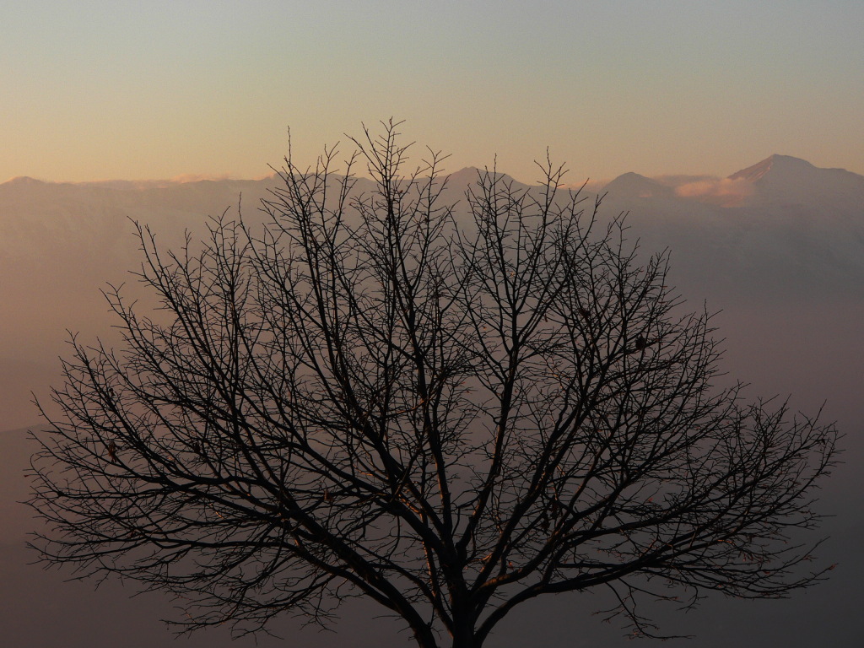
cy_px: 324
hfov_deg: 13.9
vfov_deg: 10.4
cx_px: 432
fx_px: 3544
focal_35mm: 142
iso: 80
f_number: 4
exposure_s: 1/250
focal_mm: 23.6
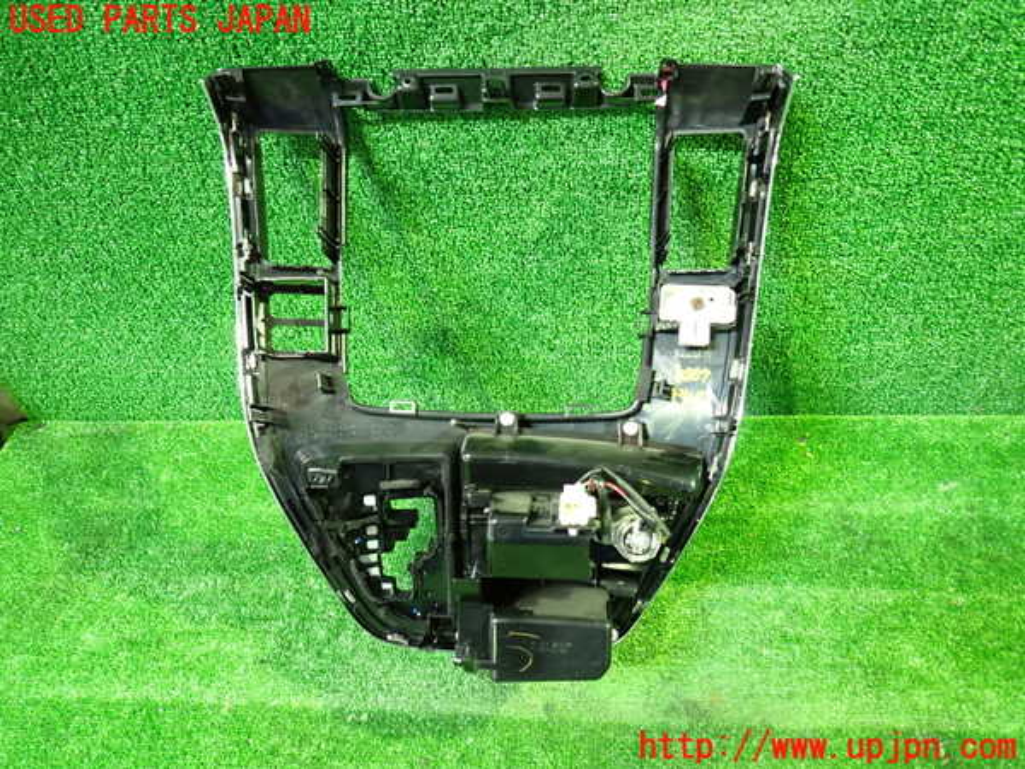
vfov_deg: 54.9
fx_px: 740
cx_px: 512
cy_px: 384
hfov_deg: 69.4
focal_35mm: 25
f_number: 2
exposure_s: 1/25
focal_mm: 4.5
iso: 800
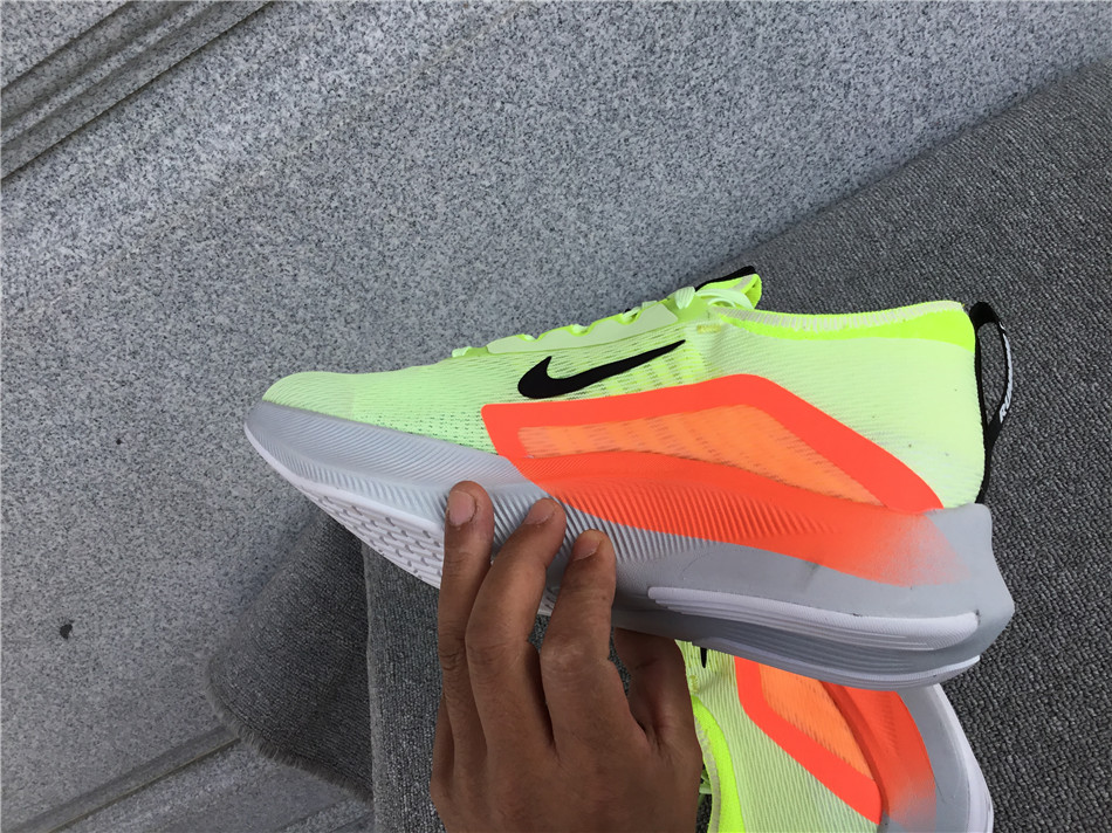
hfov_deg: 58.4
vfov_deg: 45.4
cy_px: 416
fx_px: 996
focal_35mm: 31
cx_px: 556
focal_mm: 3.3
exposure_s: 1/708
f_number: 2.4
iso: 25
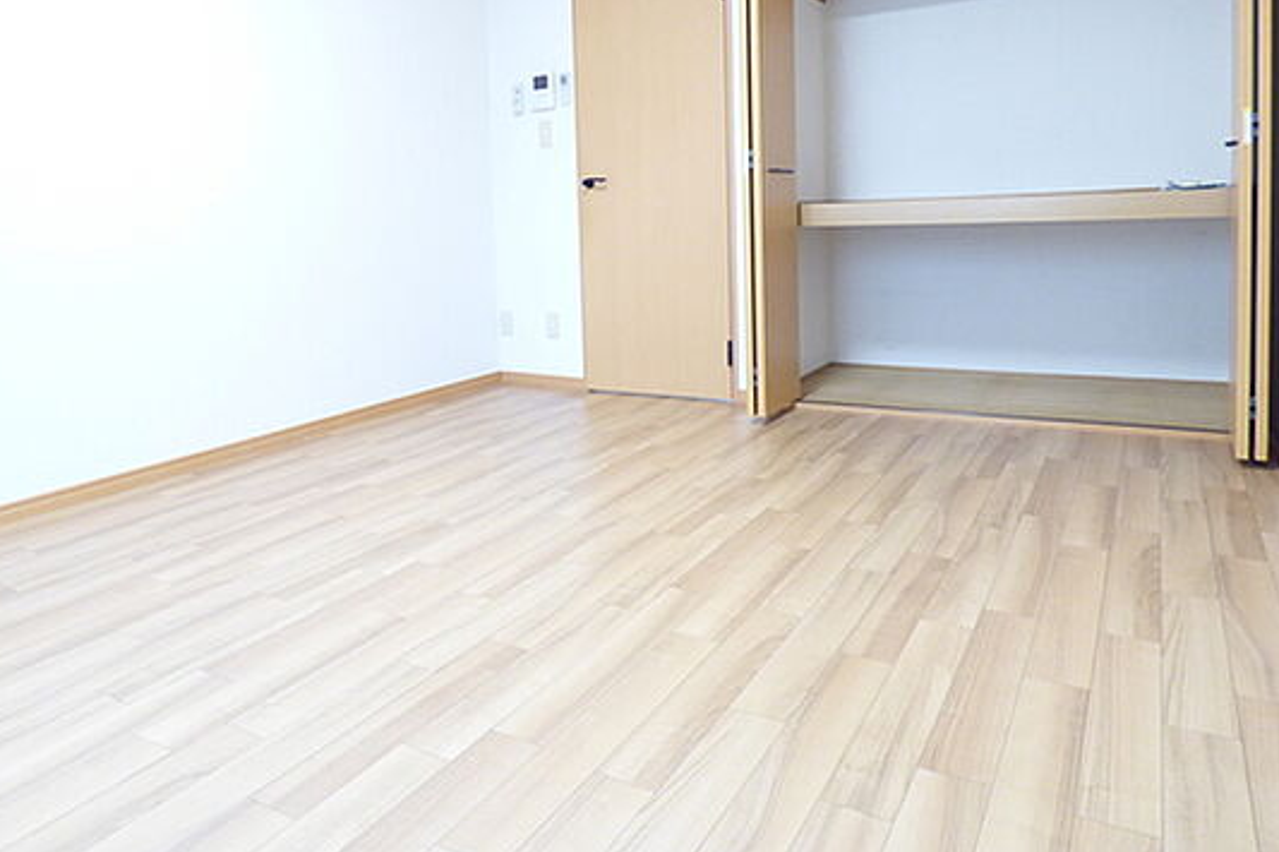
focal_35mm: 25
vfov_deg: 50.3
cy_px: 283
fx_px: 888
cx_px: 554
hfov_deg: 71.2
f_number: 2.8
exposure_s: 1/20
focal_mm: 3.58
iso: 400
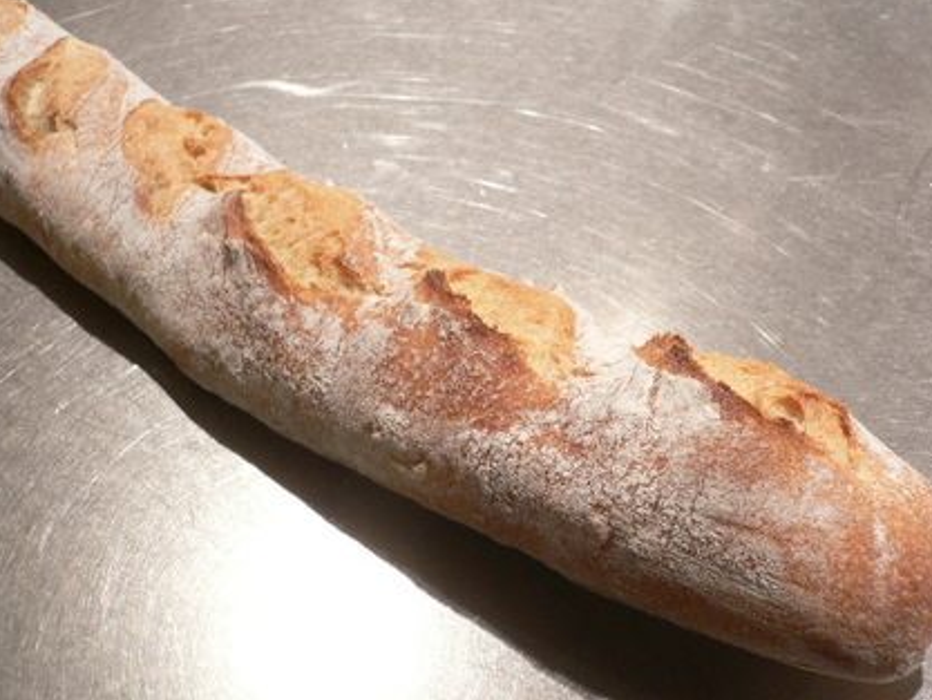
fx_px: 1131
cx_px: 434
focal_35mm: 42
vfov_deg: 34.4
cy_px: 370
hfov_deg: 44.8
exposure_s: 1/20
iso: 100
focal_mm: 5.8
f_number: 2.8
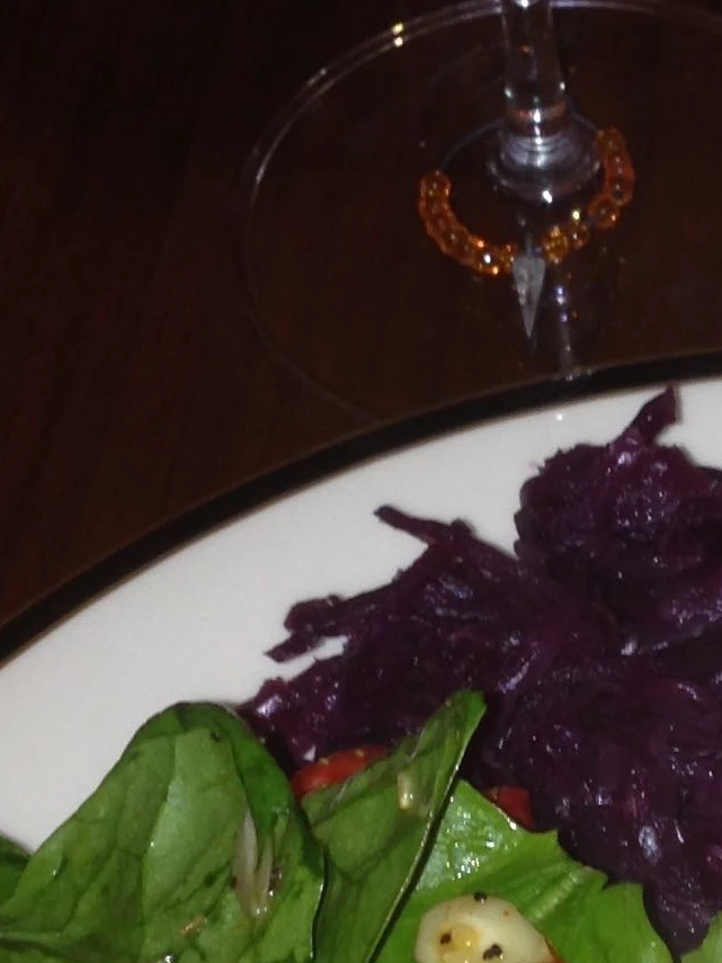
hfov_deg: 11.7
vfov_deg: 15.6
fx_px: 3505
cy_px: 685
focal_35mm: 126
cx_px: 688
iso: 50
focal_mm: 4.12
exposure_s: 1/20
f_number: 2.4
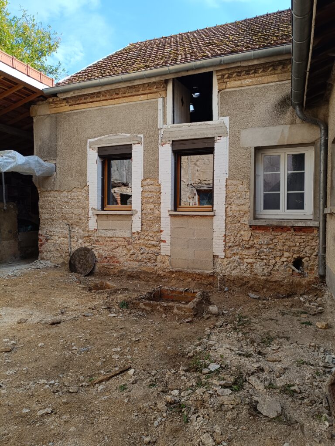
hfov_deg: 56.8
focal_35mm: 24
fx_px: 310
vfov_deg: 71.6
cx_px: 168
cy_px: 223
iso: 54
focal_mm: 5.59
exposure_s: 1/357
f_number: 1.88
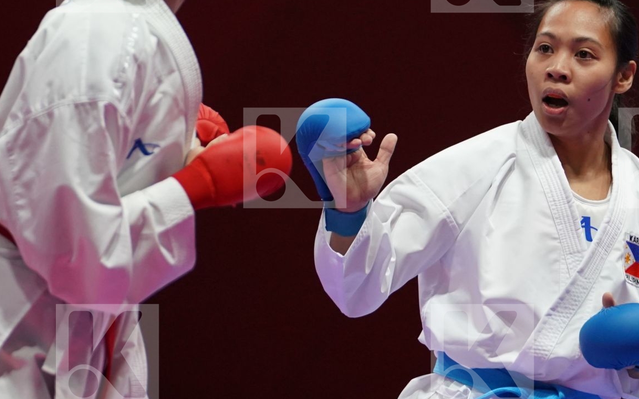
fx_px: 10206
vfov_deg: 2.2
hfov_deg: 3.6
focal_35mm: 586
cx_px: 482
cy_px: 158
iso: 2500
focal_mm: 246
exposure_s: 1/1000
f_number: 4
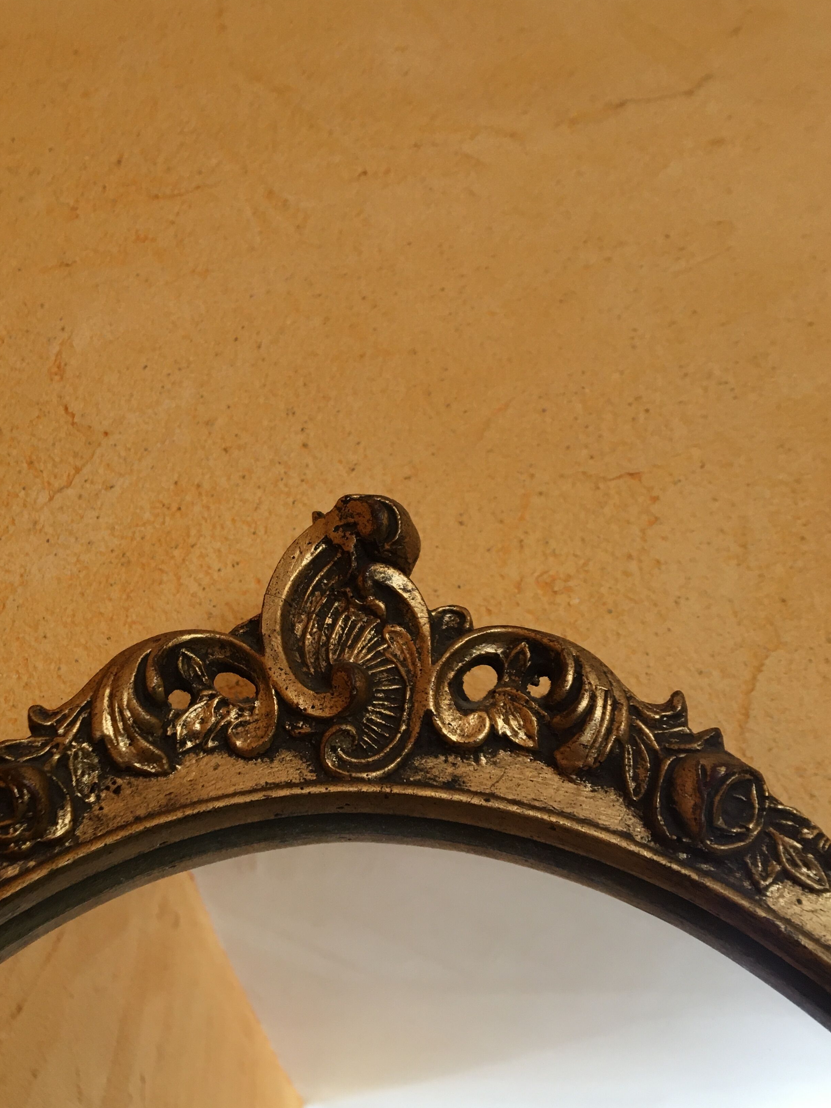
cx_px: 333
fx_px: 1152
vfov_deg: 51.3
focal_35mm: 36
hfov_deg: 39.5
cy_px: 536
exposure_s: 1/33
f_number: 2.2
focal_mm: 4.15
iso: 50
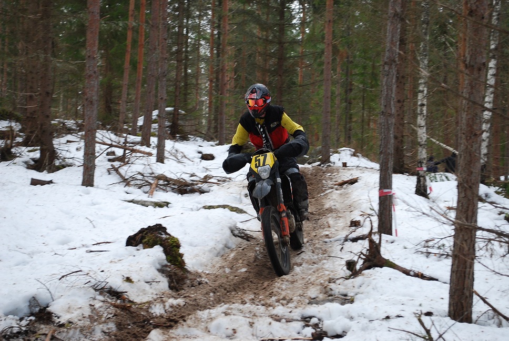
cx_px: 254
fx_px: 1168
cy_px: 170
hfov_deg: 24.6
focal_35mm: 82
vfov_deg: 16.6
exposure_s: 1/80
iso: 400
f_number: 6.3
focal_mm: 55
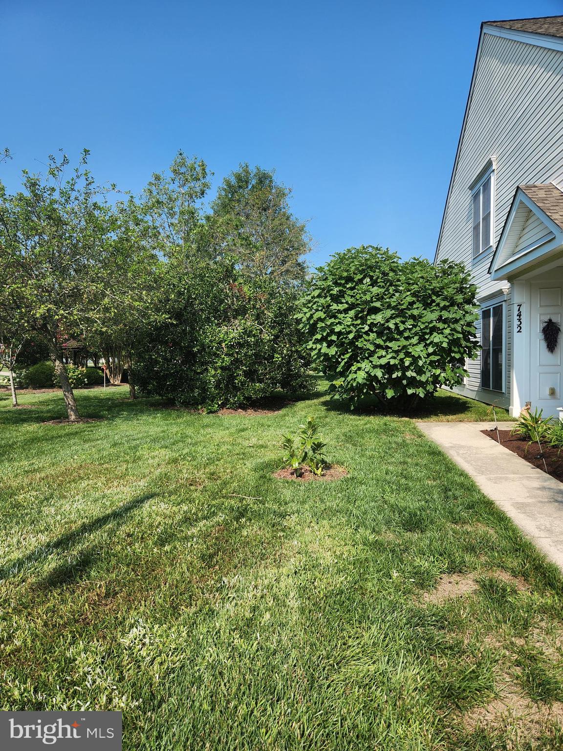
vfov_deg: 73.9
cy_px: 376
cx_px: 282
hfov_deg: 58.9
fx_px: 499
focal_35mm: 23
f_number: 1.8
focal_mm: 5.4
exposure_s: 1/1307
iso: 20
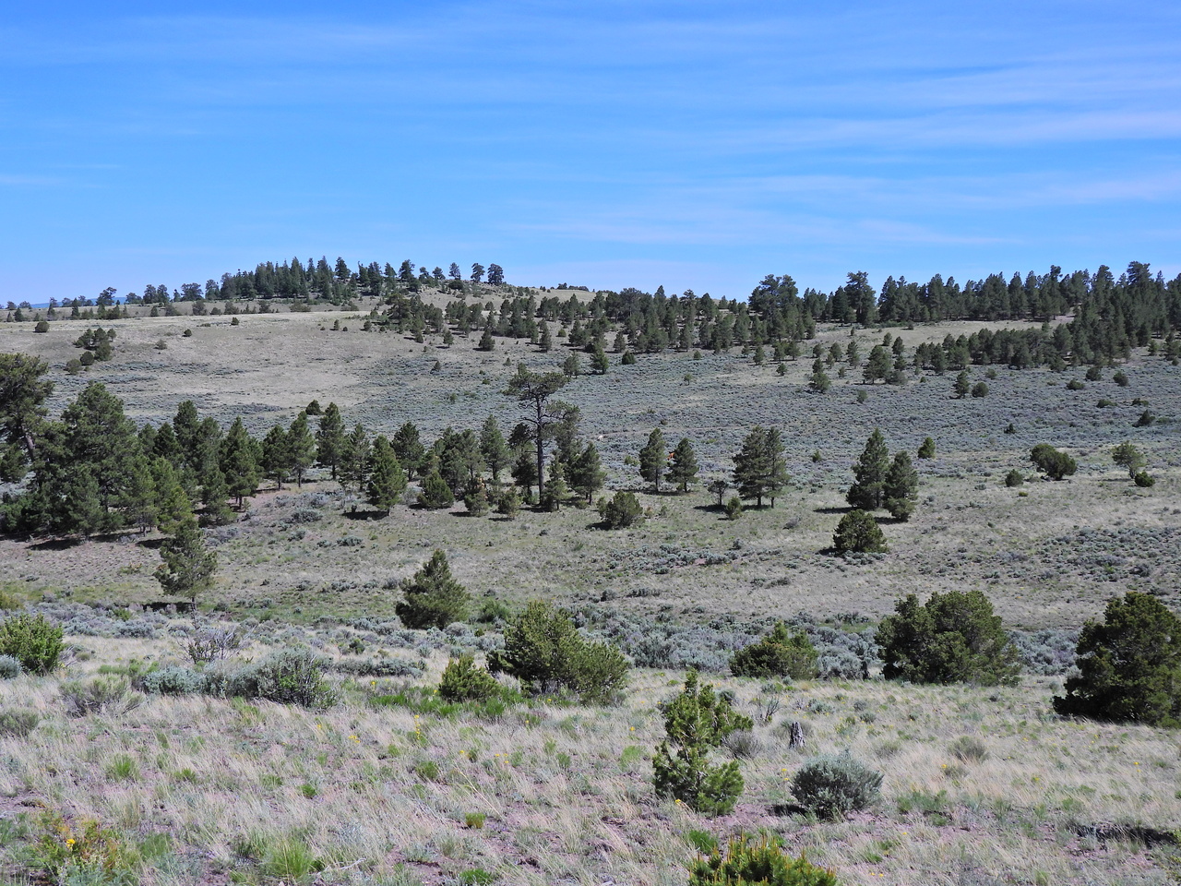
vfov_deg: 29.1
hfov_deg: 38.2
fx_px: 1706
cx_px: 590
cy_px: 443
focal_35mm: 50
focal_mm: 8.9
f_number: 4
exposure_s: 1/1600
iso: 100
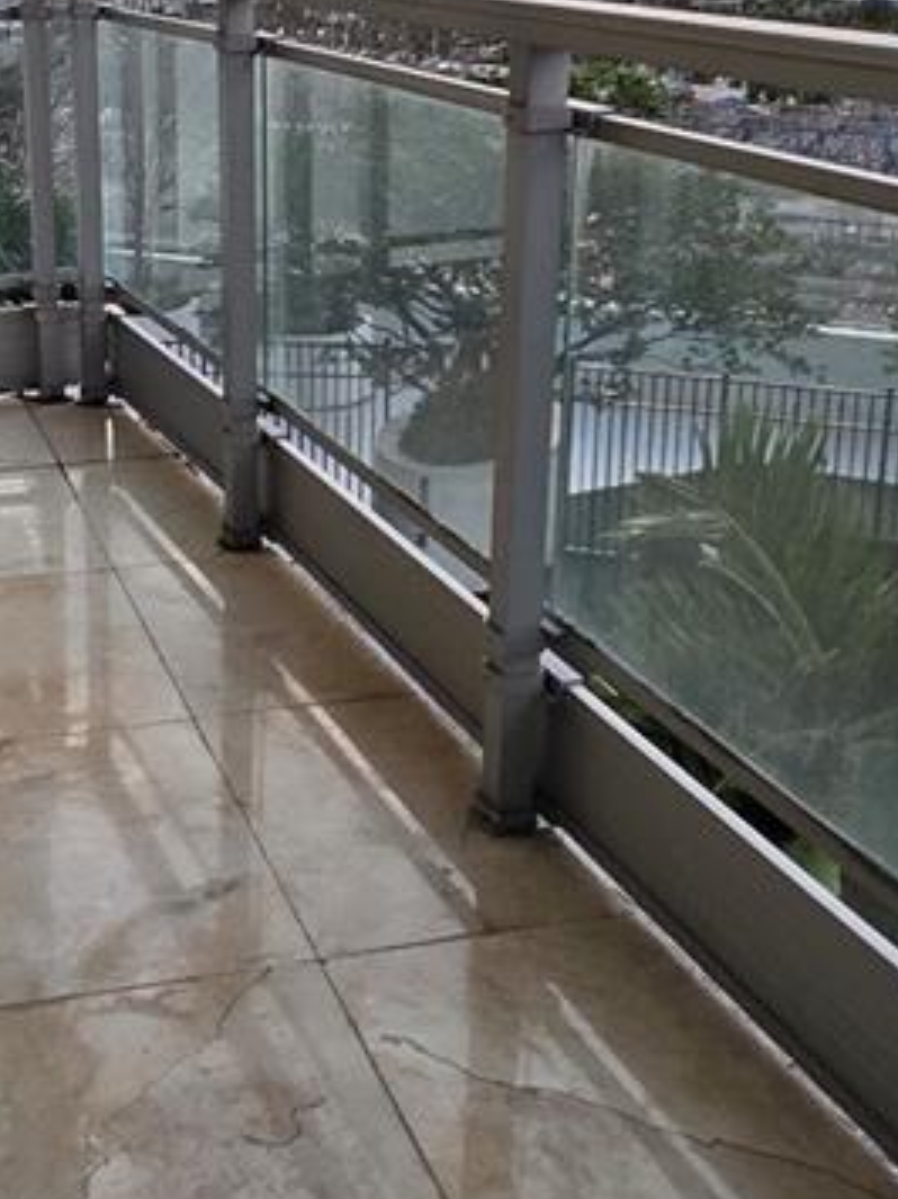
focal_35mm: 44
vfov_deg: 42.1
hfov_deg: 31.5
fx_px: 1523
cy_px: 351
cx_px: 111
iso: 100
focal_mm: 2.2
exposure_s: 1/60
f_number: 2.2
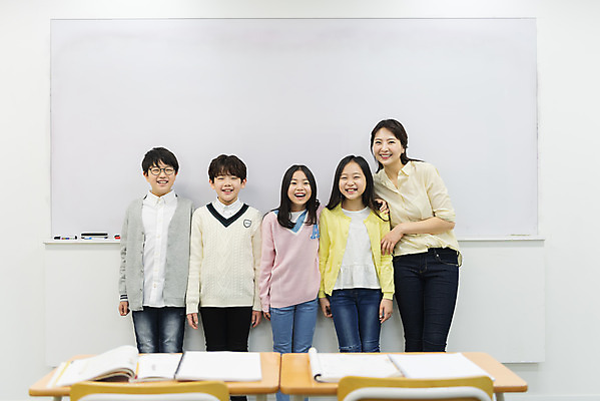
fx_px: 700
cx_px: 300
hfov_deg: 46.4
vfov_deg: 31.9
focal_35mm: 42
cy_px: 200
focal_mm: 42
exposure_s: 1/125
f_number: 2.8
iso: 640
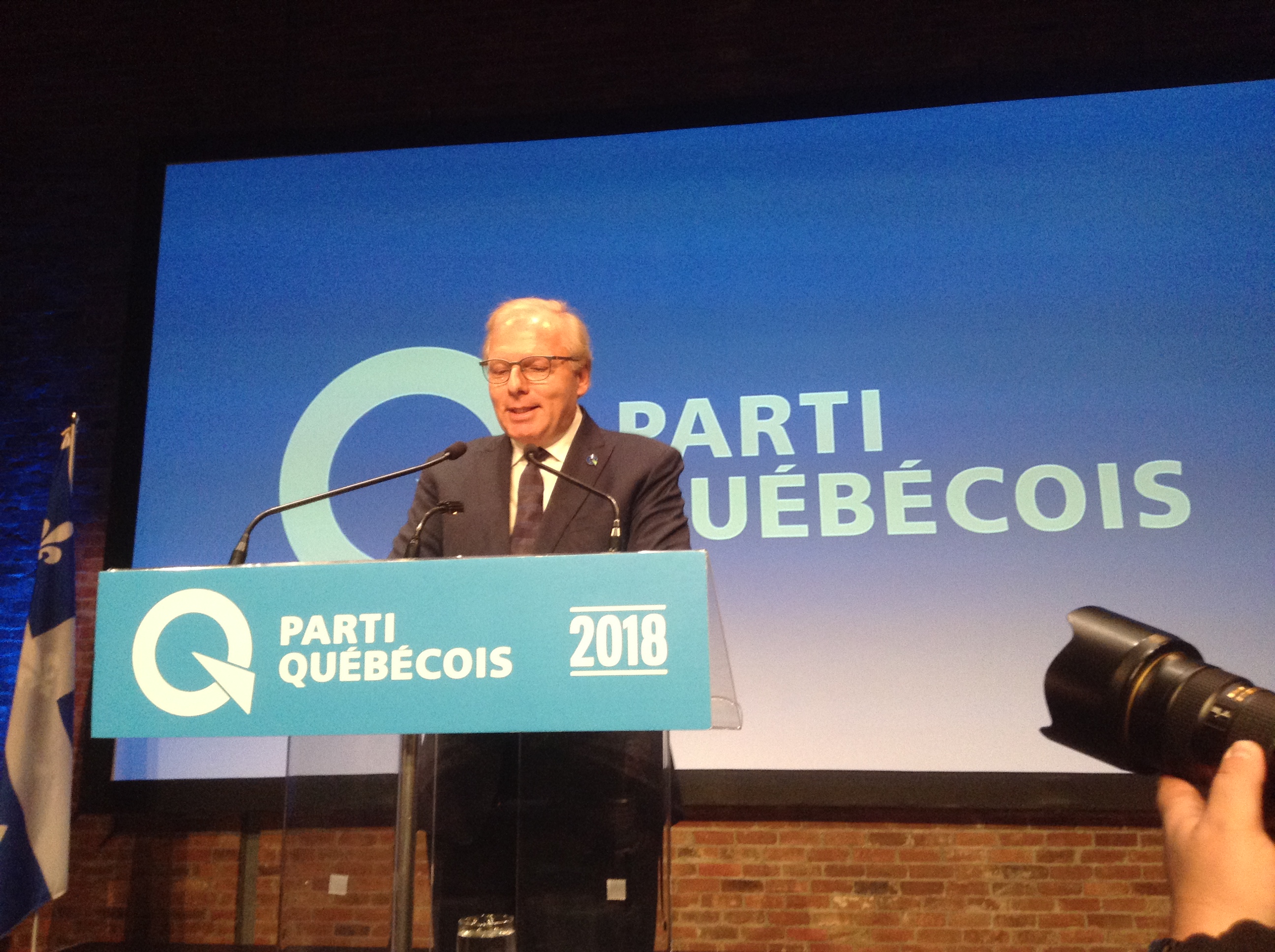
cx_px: 638
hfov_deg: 55.4
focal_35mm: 33
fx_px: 1214
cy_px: 476
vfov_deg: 42.8
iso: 125
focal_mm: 3.3
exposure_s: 1/24
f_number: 2.4
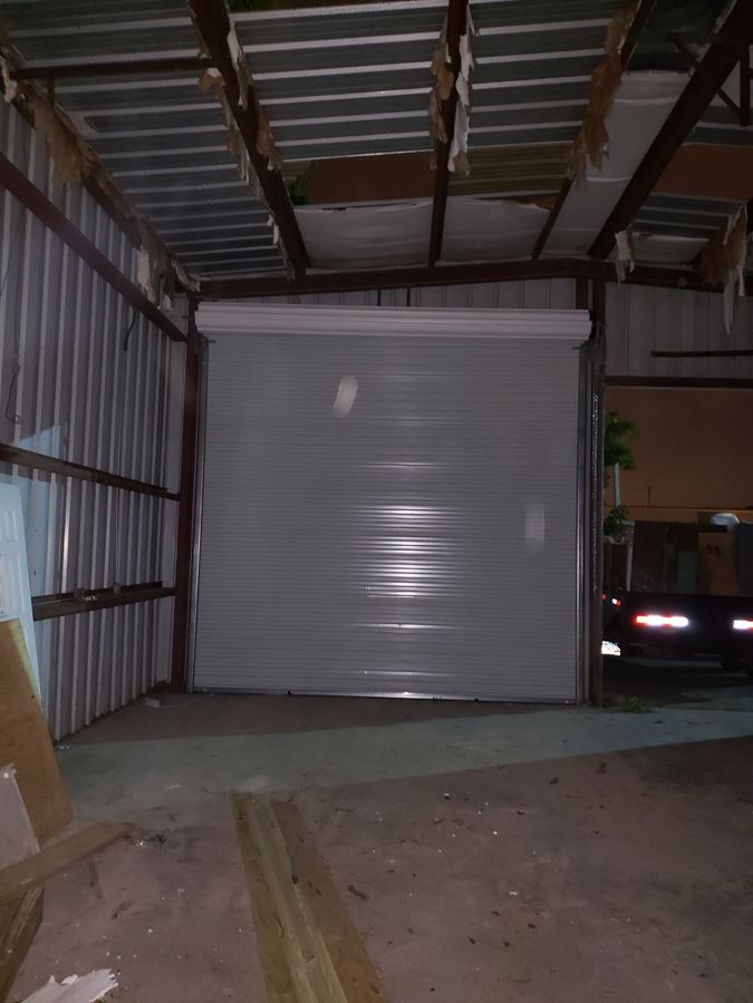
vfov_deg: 67.3
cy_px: 502
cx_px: 376
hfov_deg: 53.1
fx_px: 754
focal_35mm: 26
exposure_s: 1/10
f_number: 1.5
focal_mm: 4.3
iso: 320
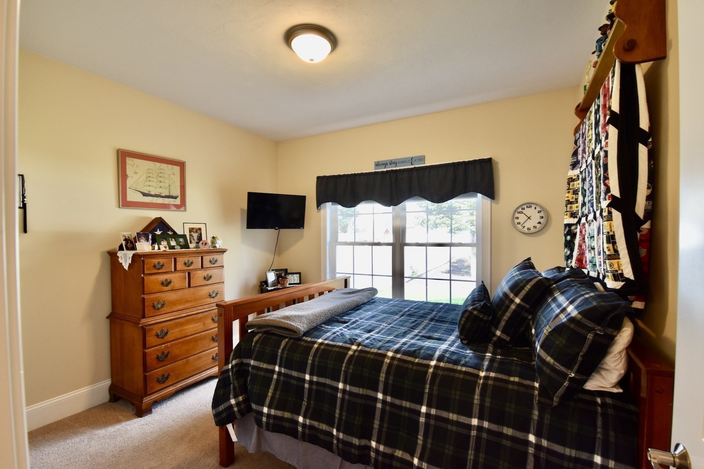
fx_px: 293
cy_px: 234
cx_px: 352
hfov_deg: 100.4
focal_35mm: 15
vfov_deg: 77.3
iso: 320
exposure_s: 1/15
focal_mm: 10
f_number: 6.3
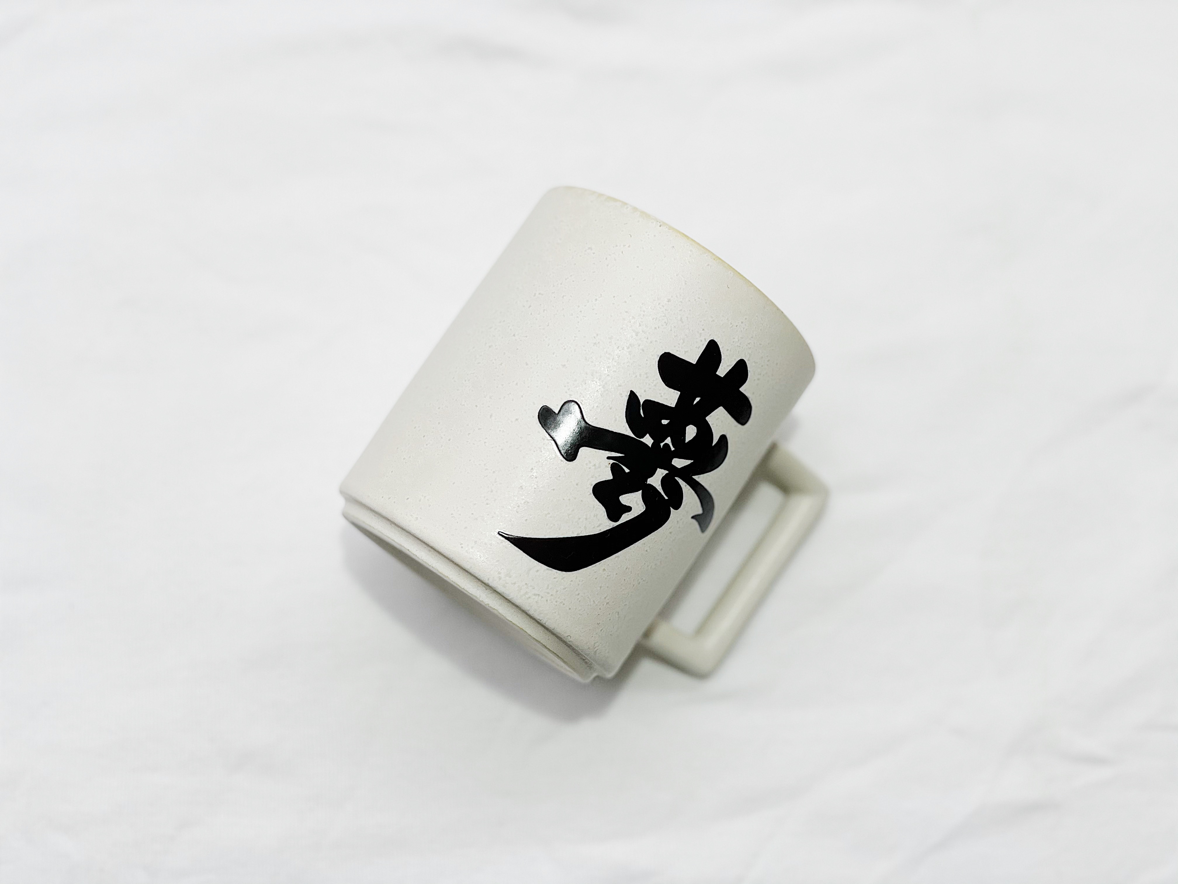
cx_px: 589
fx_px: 1770
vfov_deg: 28.0
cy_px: 442
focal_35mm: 52
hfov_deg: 36.8
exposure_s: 1/100
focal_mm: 6
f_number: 2
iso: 32
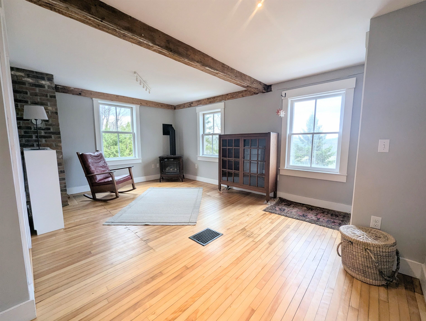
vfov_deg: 90.1
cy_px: 160
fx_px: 160
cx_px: 213
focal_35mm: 13
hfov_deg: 106.1
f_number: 2.2
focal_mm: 1.95
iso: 52
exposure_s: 1/63.2
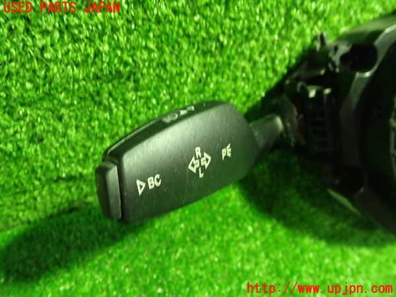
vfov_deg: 44.2
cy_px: 148
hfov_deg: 56.8
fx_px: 366
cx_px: 198
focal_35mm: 32
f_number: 2.4
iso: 800
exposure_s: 1/30
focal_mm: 5.79
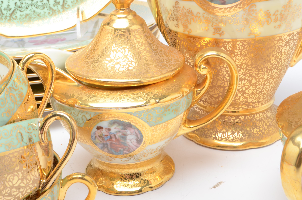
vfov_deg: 22.5
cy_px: 100
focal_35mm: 60
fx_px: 502
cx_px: 151
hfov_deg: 33.5
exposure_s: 1/160
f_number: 18
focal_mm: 40
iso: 250
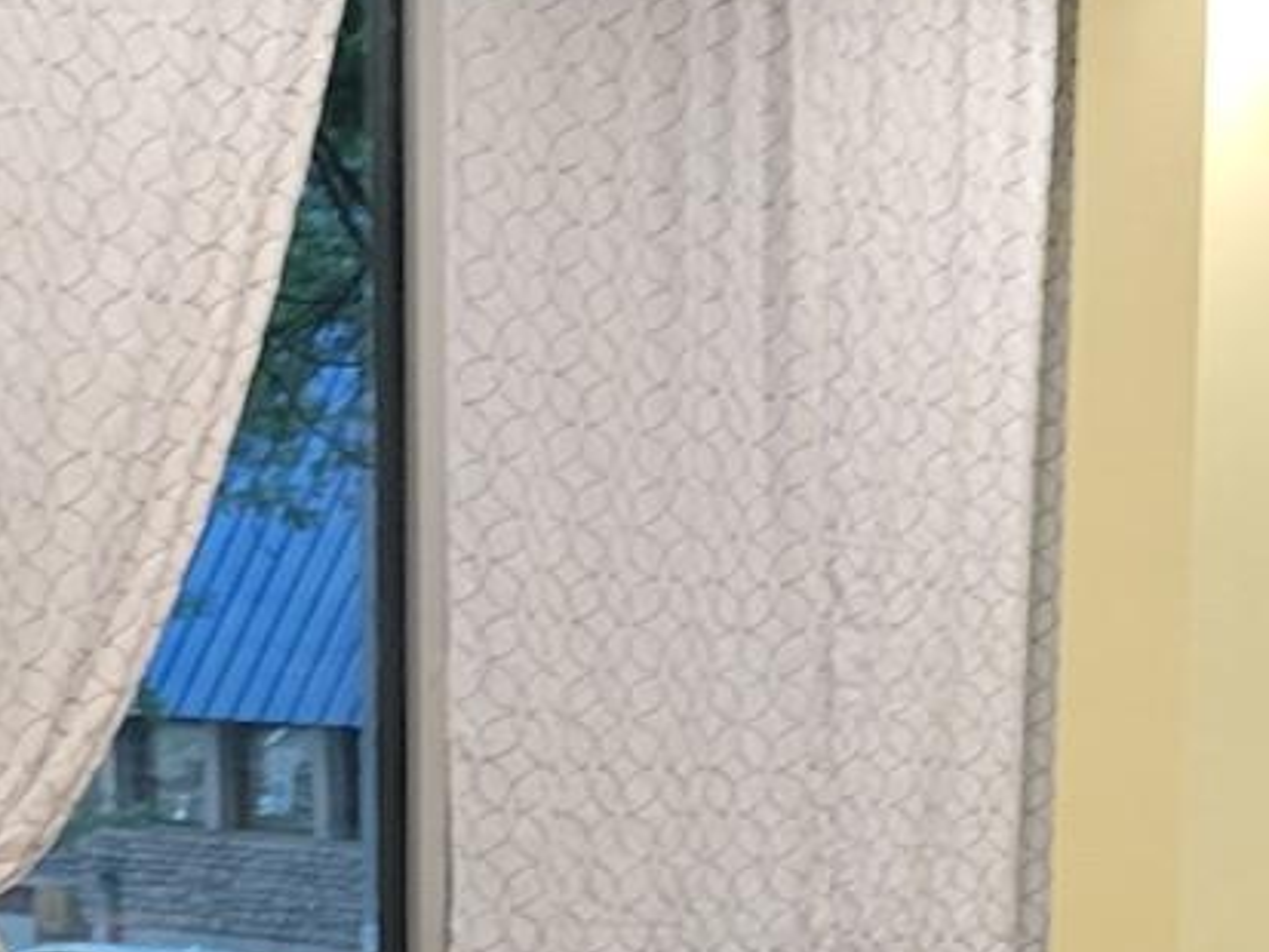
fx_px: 4730
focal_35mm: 129
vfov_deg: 10.7
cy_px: 1778
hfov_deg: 14.8
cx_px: 1518
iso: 320
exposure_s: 1/40
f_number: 1.8
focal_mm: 5.4
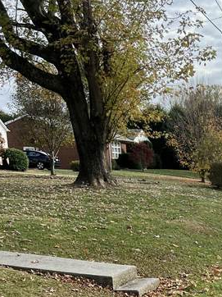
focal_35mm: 69
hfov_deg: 19.8
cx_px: 278
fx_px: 591
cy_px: 287
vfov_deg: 26.8
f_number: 1.5
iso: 50
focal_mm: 5.7
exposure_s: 1/1159
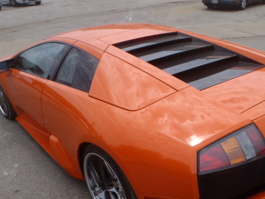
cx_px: 167
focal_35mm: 39
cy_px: 136
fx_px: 299
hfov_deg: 47.4
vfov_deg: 36.4
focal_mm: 5
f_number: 4.5
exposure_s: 1/640
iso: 80
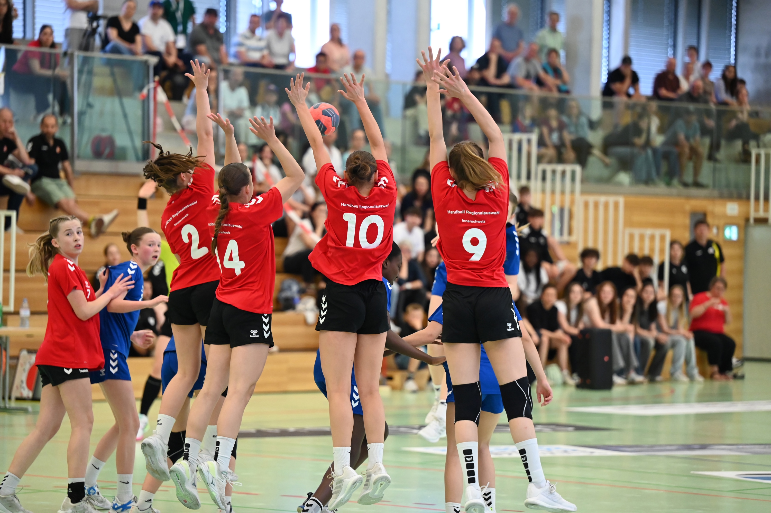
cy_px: 256
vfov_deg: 9.8
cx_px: 386
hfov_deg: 14.7
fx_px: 2996
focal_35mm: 140
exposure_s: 1/1250
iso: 4500
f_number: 2.8
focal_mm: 140
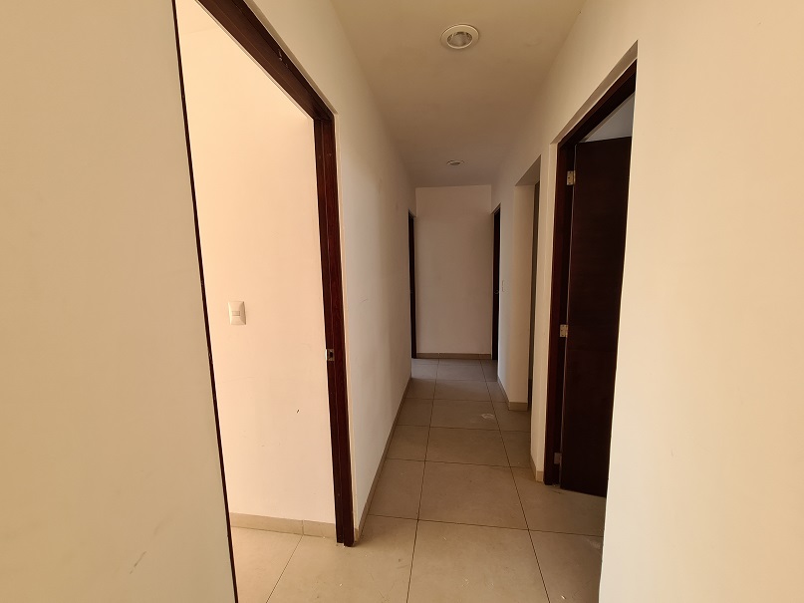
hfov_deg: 106.2
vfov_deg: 89.9
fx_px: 302
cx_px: 402
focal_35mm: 13
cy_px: 302
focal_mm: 2.2
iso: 80
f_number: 2.2
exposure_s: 1/50
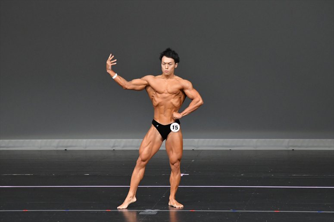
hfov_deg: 7.2
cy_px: 111
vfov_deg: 4.8
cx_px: 167
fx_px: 2643
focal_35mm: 285
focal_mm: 190
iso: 4000
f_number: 5.6
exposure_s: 1/400
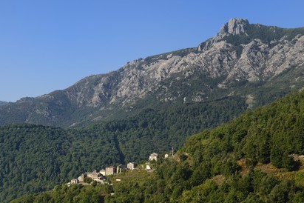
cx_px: 155
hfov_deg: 40.3
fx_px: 414
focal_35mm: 49
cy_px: 103
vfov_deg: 27.5
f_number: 13
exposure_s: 1/200
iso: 200
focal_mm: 48
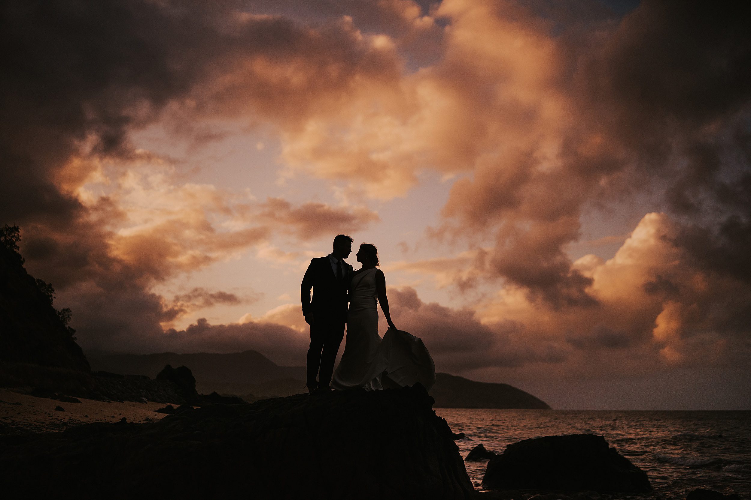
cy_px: 250
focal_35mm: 35
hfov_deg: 54.4
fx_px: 730
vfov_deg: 37.9
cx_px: 376
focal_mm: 35
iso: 640
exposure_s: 1/32000
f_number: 1.4
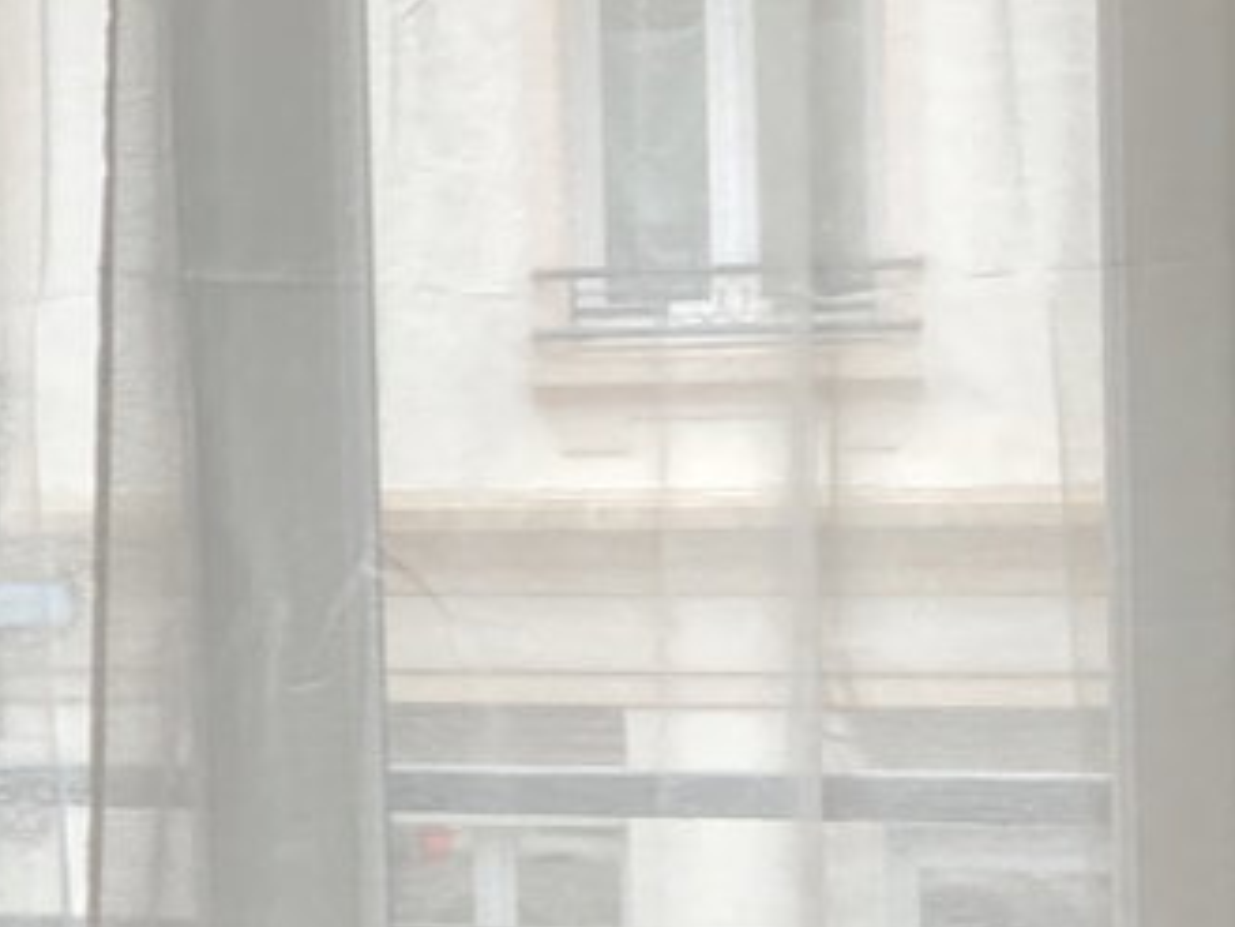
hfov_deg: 13.0
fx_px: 4854
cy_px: 567
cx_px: -1040
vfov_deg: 10.9
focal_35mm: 136
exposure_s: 1/80
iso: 80
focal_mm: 3.99
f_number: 1.8
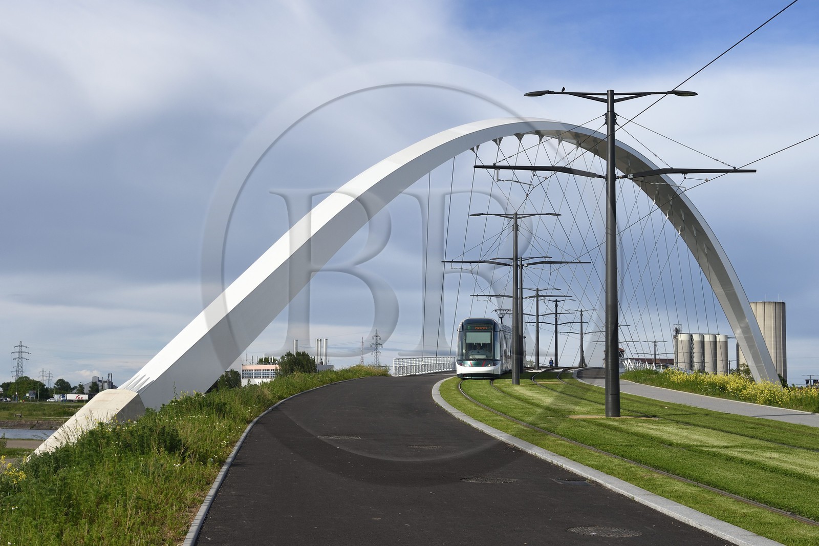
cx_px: 410
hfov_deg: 38.2
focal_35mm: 52
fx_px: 1183
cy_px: 273
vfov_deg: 26.0
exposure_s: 1/800
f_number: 10
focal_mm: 52
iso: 400
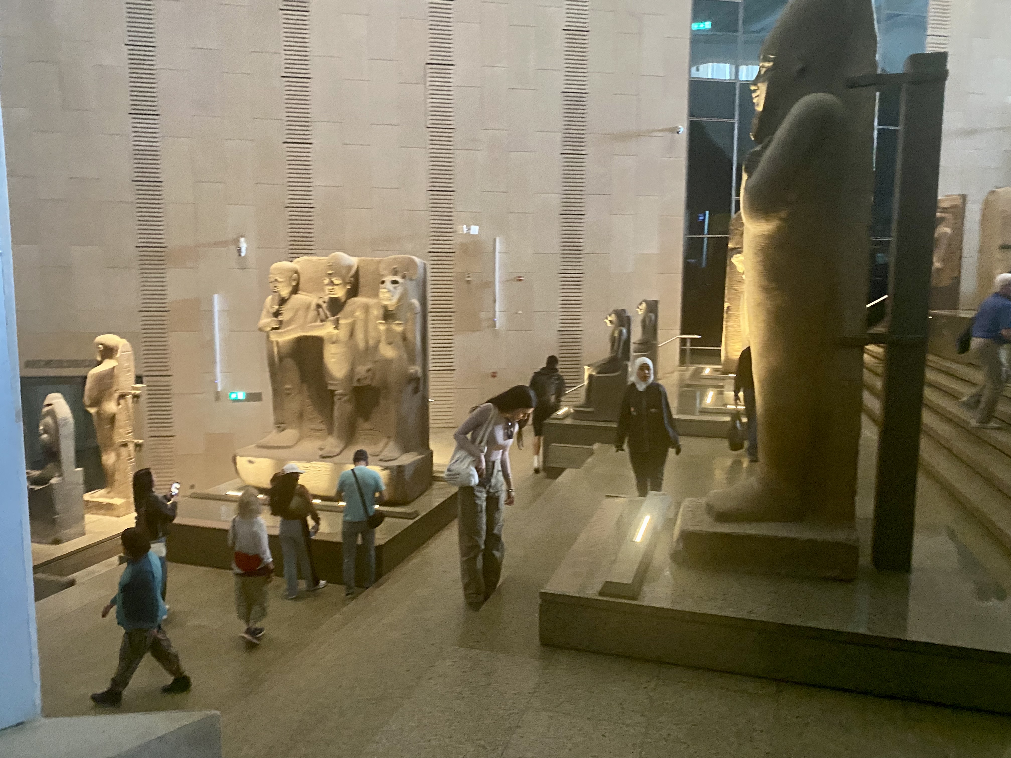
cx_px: 506
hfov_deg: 67.3
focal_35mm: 26
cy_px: 379
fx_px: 759
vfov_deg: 53.1
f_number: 1.8
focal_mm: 4.25
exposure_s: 1/45
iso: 500
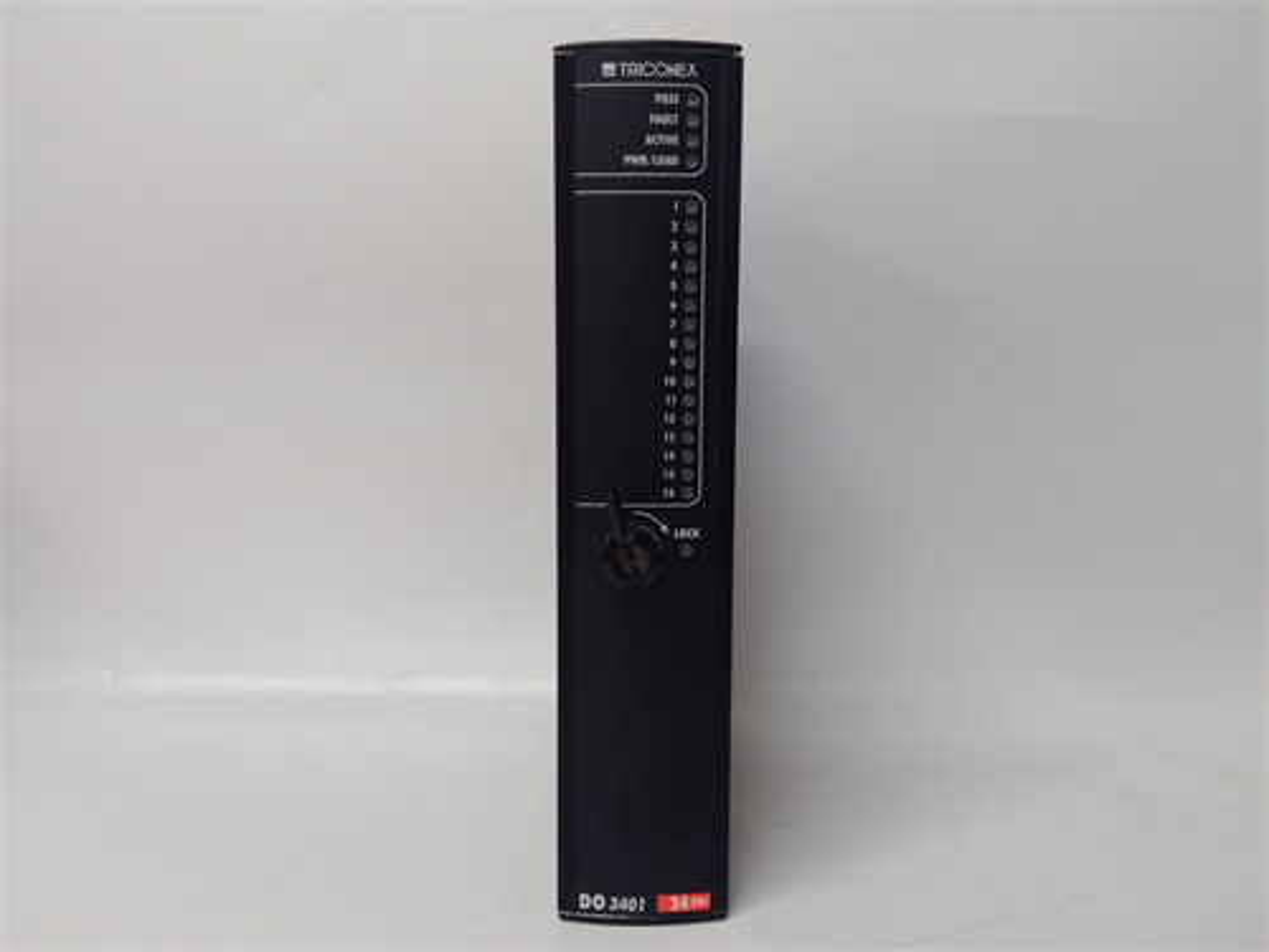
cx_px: 634
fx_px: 990
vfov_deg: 51.4
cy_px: 476
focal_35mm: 27
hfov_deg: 65.3
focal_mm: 3.79
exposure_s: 1/33
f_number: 2
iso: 167
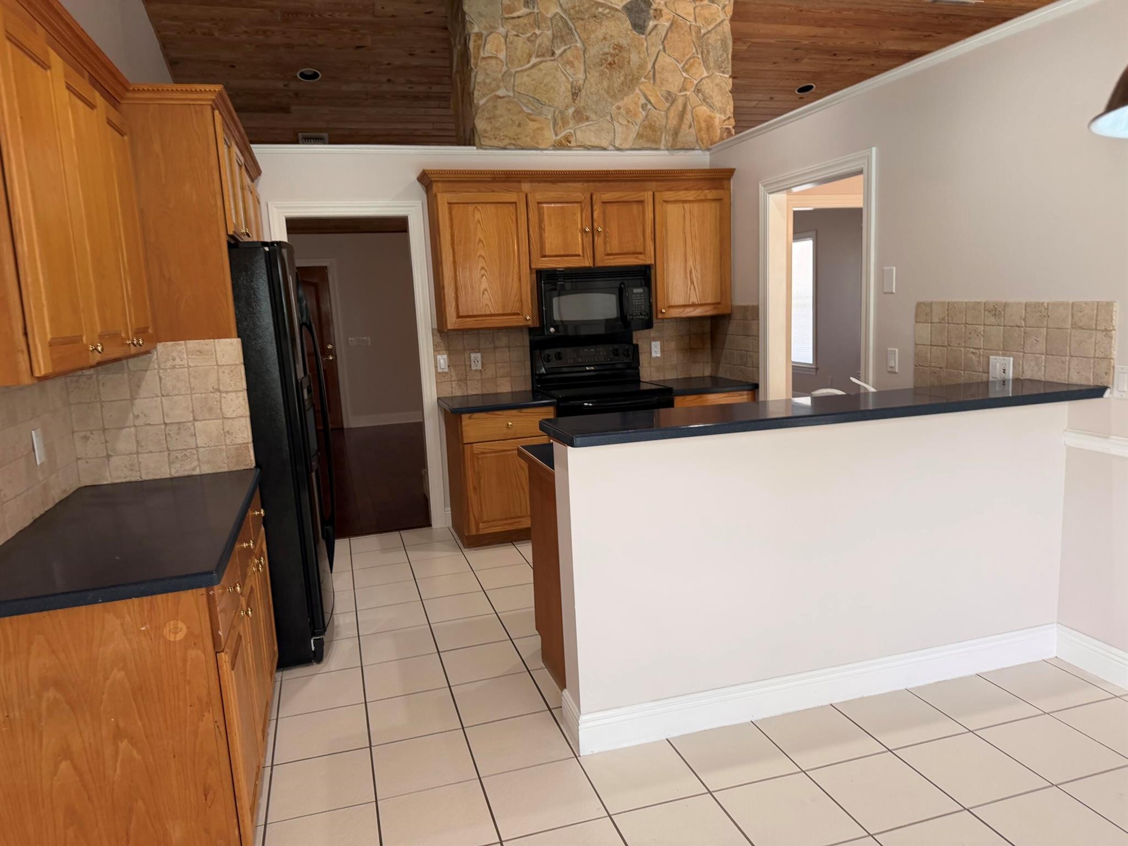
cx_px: 564
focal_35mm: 24
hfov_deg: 71.6
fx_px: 782
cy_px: 423
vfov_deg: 56.8
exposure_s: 1/121
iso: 160
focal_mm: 6.76
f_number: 1.78
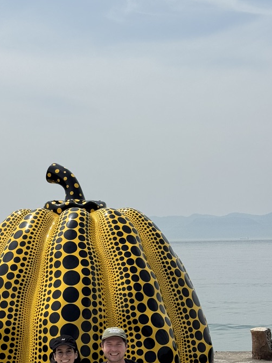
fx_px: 765
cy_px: 253
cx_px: 70
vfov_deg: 26.5
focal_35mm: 73
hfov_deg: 20.0
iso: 64
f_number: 1.78
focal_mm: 6.76
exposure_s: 1/10526
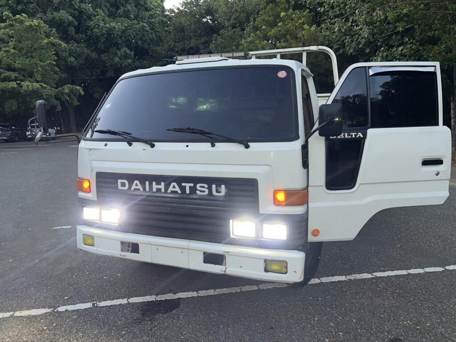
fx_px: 343
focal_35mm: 26
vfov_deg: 53.1
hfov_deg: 67.3
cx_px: 228
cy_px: 171
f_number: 1.5
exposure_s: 1/48
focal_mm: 5.7
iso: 32
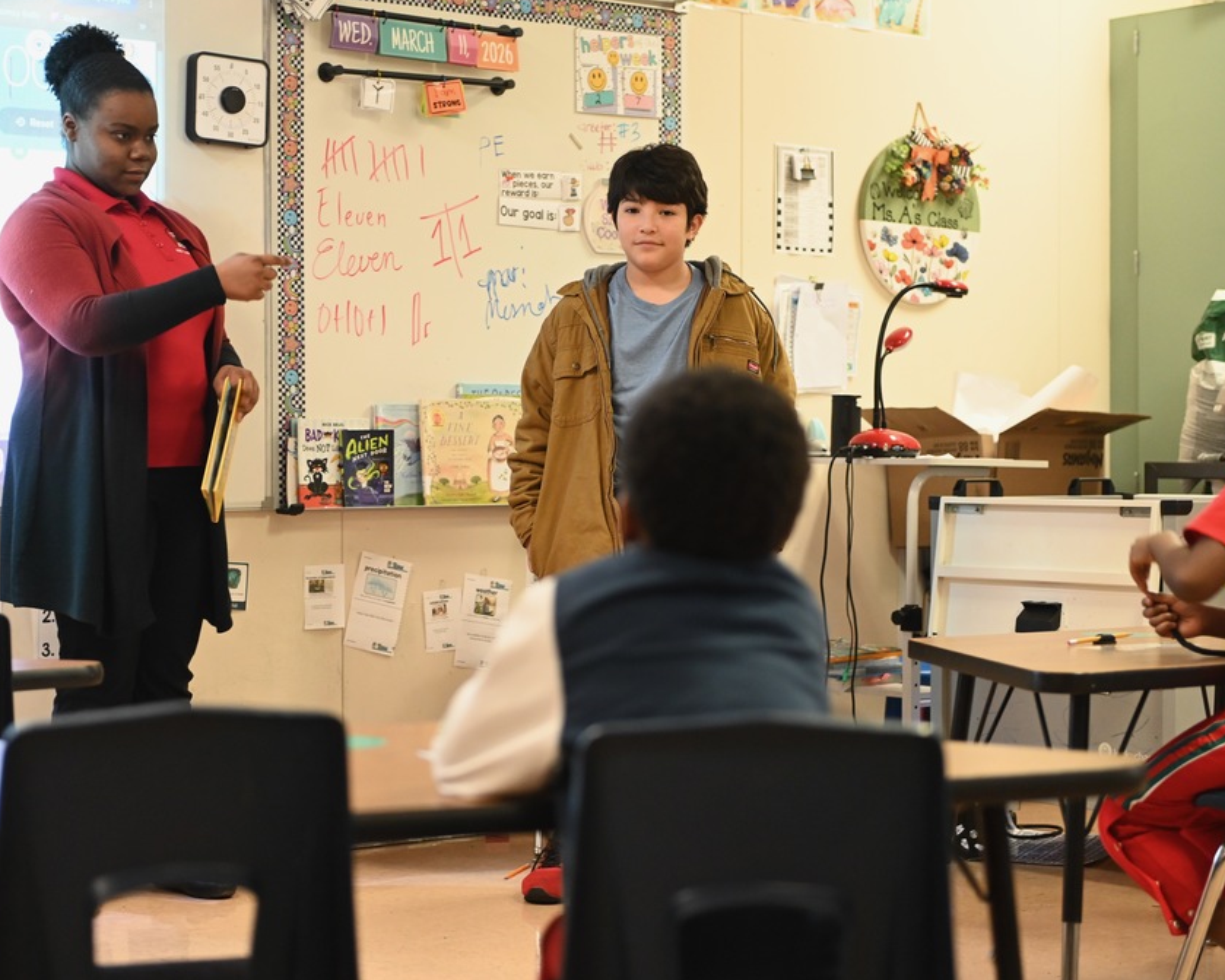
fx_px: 2574
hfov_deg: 26.8
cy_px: 490
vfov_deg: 21.6
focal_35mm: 71
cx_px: 537
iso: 3200
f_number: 2.8
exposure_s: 1/160
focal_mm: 62
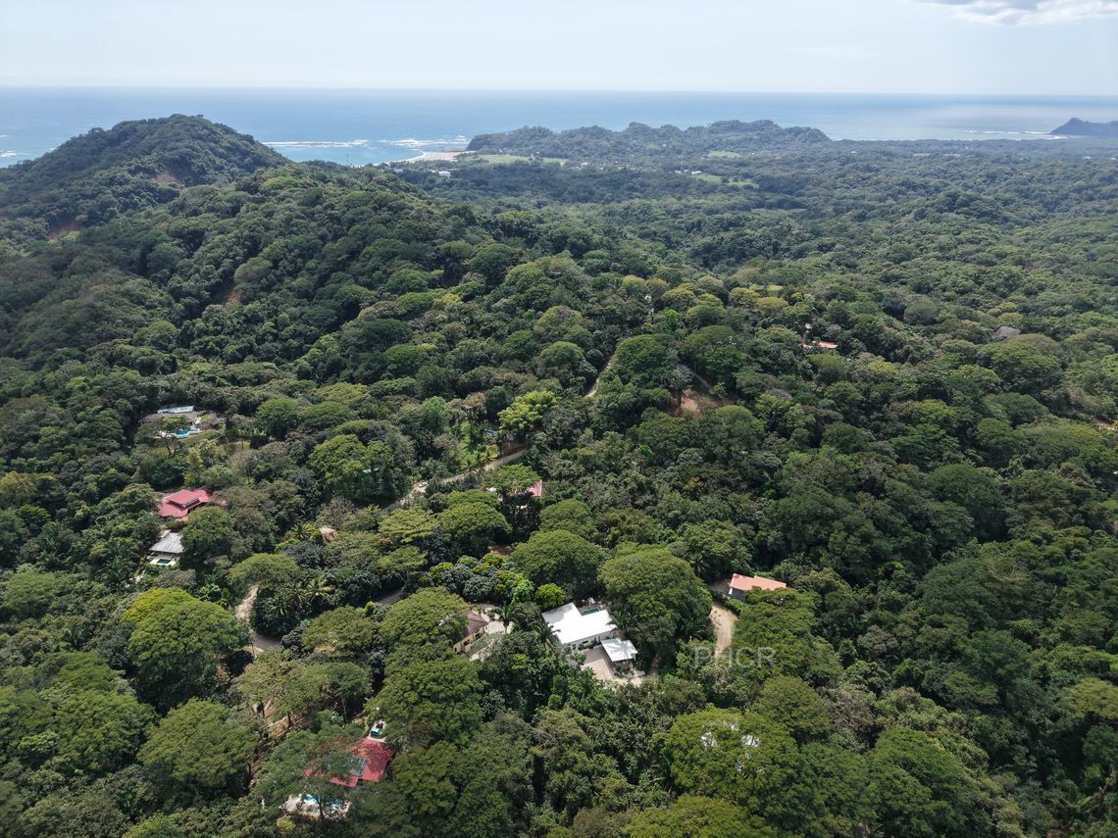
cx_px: 559
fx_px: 775
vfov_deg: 56.8
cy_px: 419
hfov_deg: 71.6
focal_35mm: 24
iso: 210
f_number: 1.8
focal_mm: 8.67
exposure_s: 1/3200
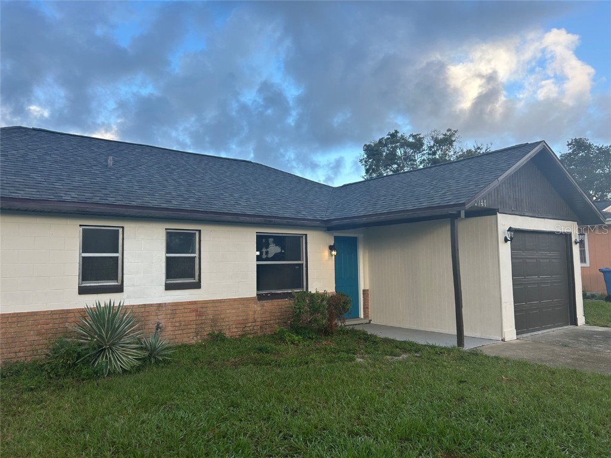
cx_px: 306
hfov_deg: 67.3
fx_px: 459
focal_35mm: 26
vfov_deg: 53.1
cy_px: 229
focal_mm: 5.7
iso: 50
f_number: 1.5
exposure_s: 1/718
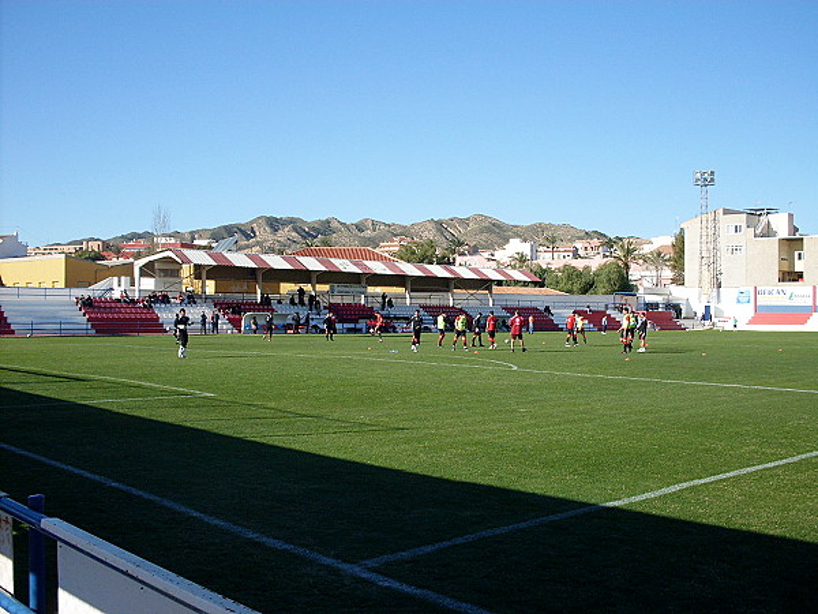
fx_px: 898
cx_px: 409
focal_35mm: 38
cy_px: 307
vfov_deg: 37.7
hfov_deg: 49.0
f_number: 8.4
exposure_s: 1/250
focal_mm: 6.3
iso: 80
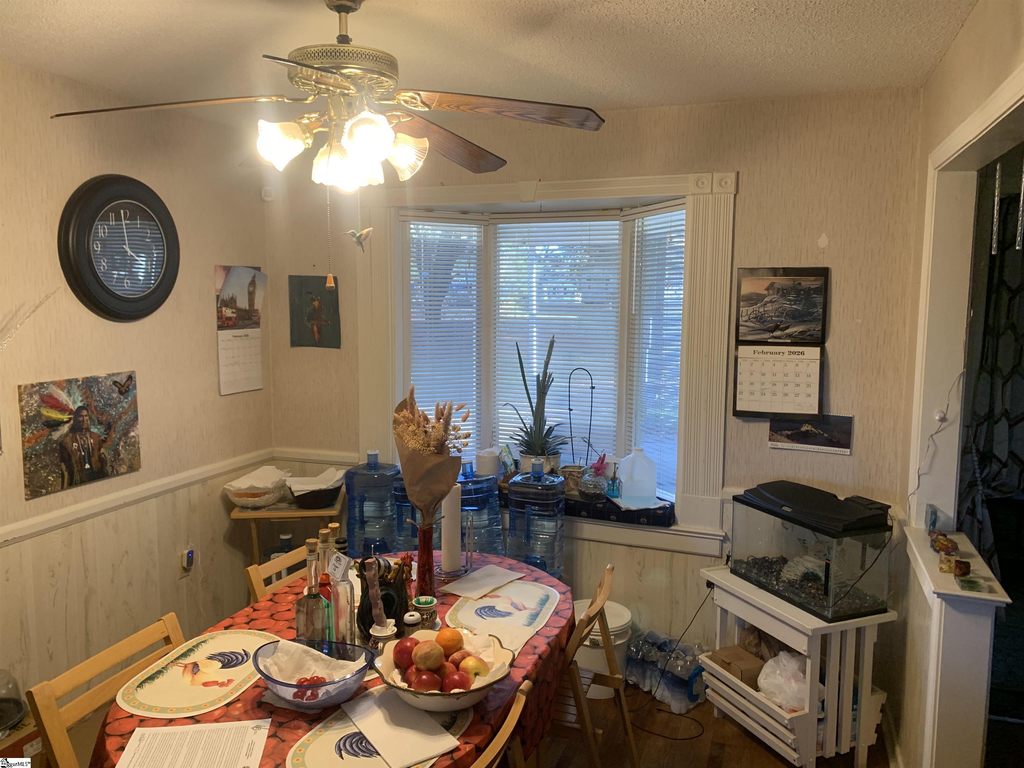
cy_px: 384
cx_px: 512
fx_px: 769
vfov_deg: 53.1
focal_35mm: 26
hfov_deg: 67.3
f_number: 1.8
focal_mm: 4.25
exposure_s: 1/60
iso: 100
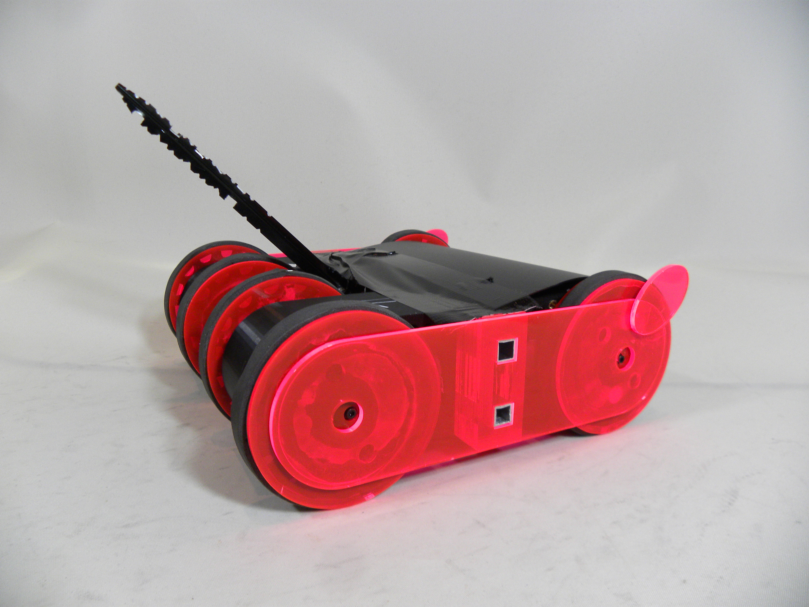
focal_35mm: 26
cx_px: 404
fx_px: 608
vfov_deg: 53.1
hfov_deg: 67.3
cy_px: 304
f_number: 2.8
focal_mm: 4.6
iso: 156
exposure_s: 1/60
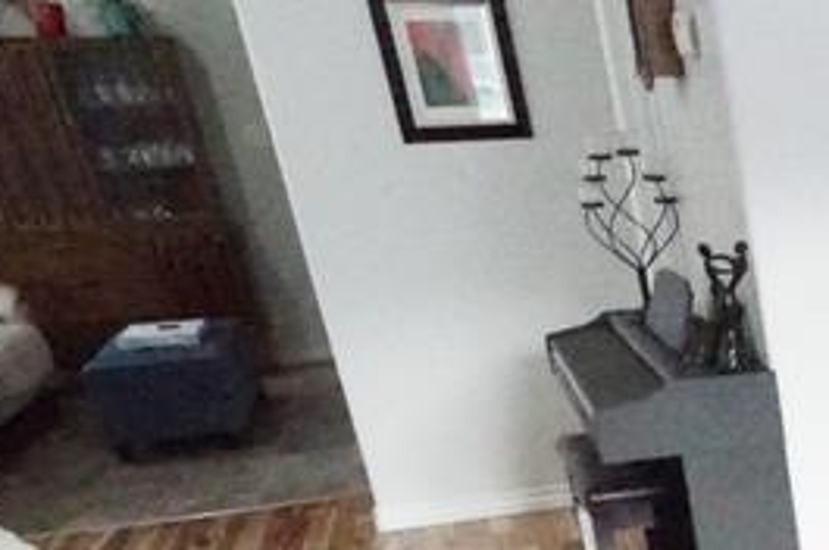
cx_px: 1330
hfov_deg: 24.3
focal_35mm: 58
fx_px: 1334
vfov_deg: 20.7
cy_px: 766
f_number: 5
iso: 51200
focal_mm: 10
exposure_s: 1/2000
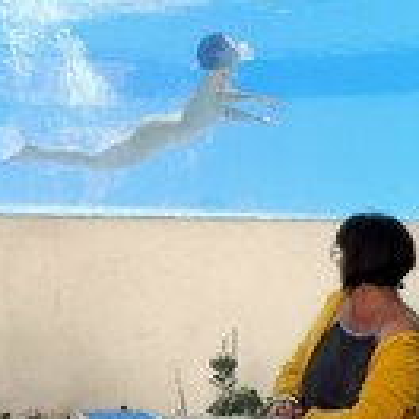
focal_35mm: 95
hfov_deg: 18.3
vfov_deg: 18.2
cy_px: 317
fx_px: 1301
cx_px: 249
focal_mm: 35
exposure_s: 1/320
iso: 200
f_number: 9
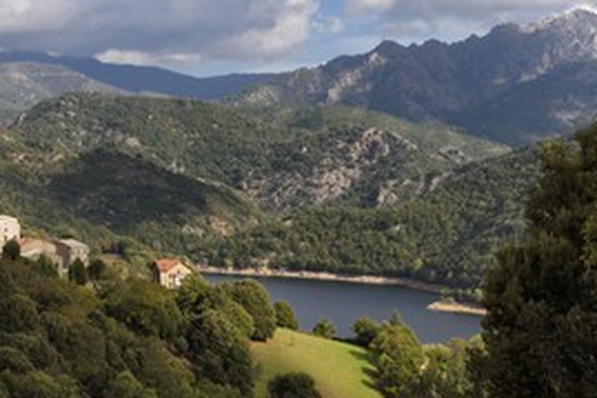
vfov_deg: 15.8
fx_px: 1425
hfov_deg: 23.6
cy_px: 149
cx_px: 244
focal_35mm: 86
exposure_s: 1/250
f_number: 11
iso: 200
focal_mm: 55
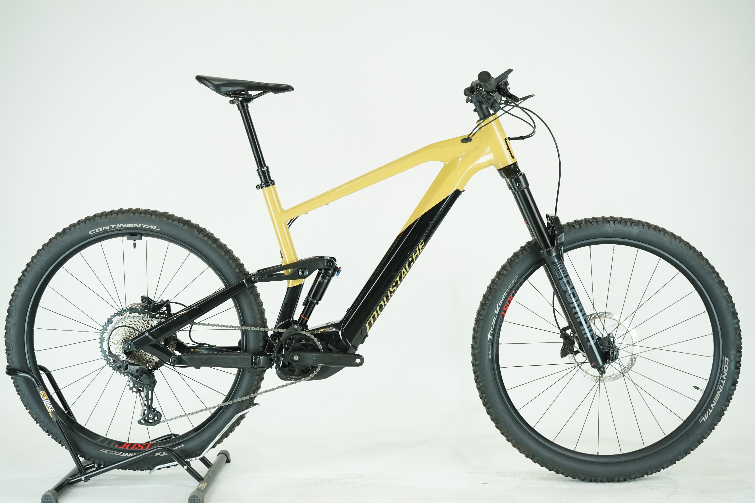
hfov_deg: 41.1
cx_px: 378
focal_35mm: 48
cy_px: 252
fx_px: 1007
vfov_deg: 28.1
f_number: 5.6
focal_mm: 48
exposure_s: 1/200
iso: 1600
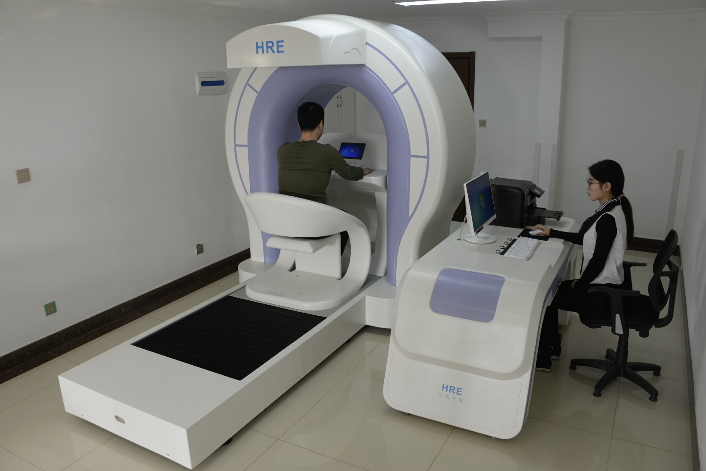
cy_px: 236
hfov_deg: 65.5
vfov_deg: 46.4
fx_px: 549
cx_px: 353
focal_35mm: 28
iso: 500
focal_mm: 28
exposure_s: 1/50
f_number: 8
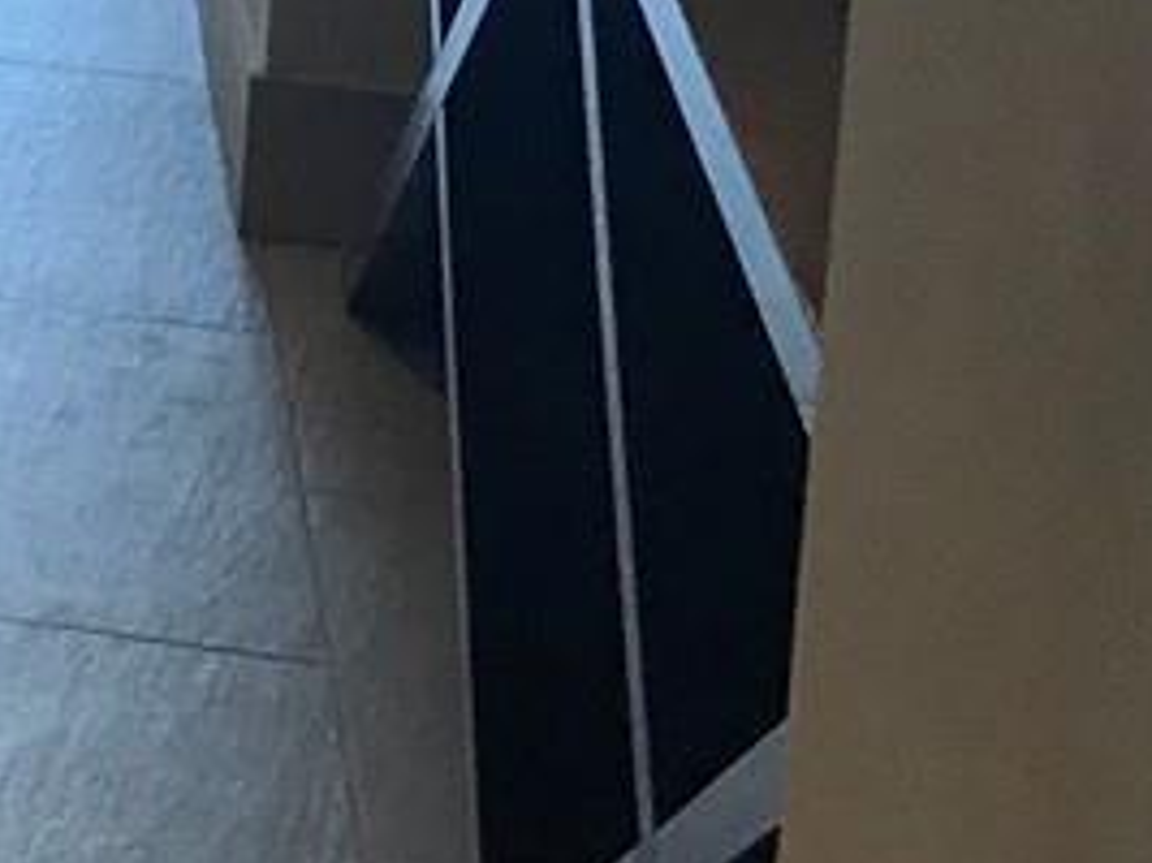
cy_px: -876
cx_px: -2041
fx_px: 5588
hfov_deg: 9.7
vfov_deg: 8.4
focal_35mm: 168
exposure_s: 1/40
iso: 25
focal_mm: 3.99
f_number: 1.8
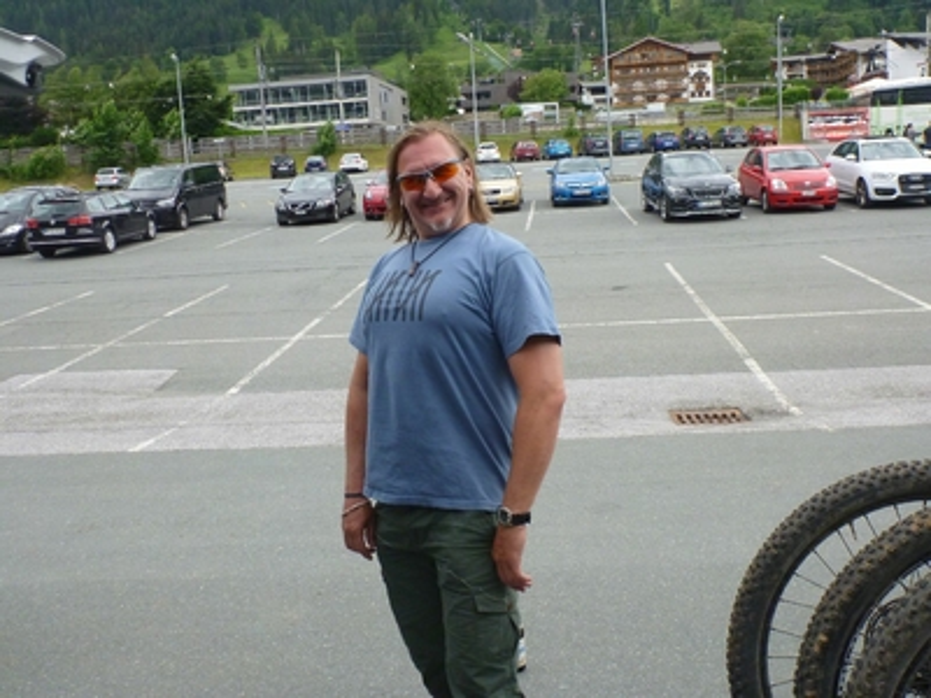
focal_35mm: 34
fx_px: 914
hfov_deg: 54.0
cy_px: 349
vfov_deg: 41.8
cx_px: 466
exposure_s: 1/500
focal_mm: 6
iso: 320
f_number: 3.7
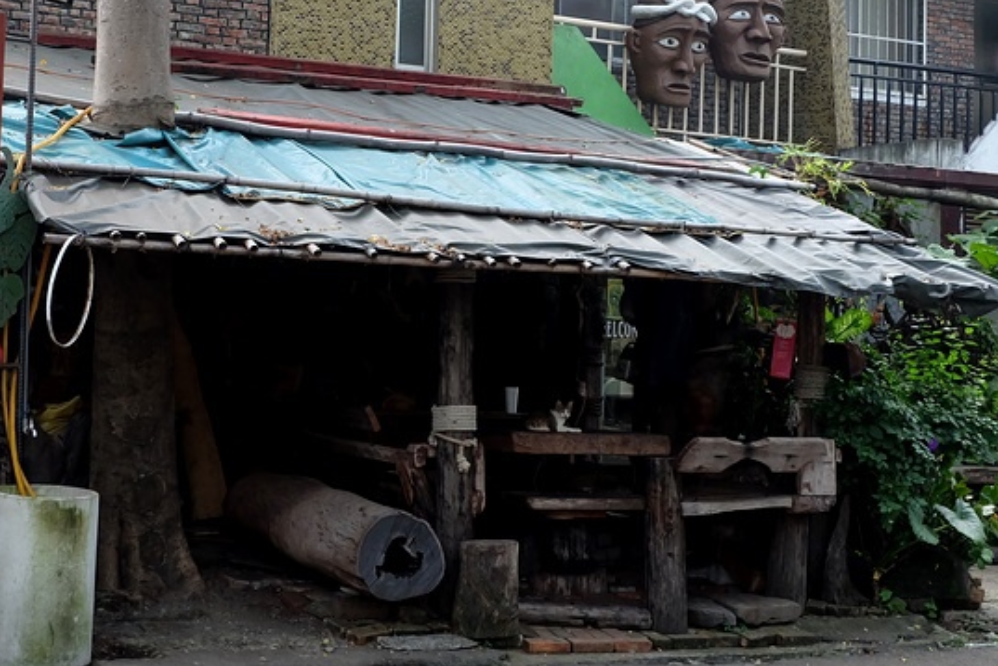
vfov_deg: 22.1
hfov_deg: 32.3
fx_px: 1691
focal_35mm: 61
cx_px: 249
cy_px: 204
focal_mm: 21.1
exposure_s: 1/680
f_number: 5.6
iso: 800
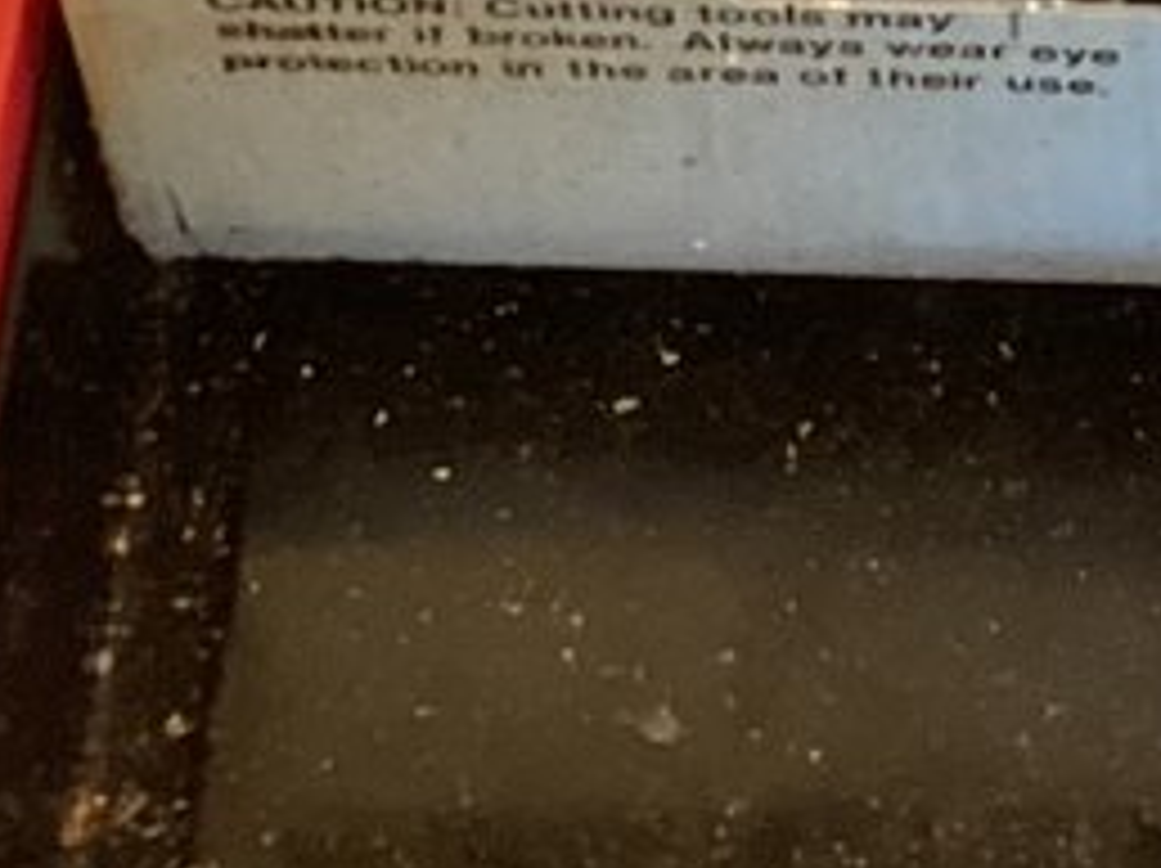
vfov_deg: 7.8
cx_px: 1222
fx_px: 6098
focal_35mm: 182
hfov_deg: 10.8
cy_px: -870
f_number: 2.4
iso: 320
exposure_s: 1/60
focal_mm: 3.3
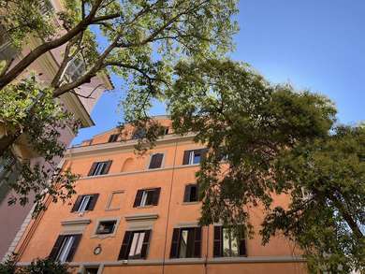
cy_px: 137
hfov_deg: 67.3
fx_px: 274
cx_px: 182
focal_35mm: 26
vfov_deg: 53.1
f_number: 1.6
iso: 50
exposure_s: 1/1163
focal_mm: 5.1
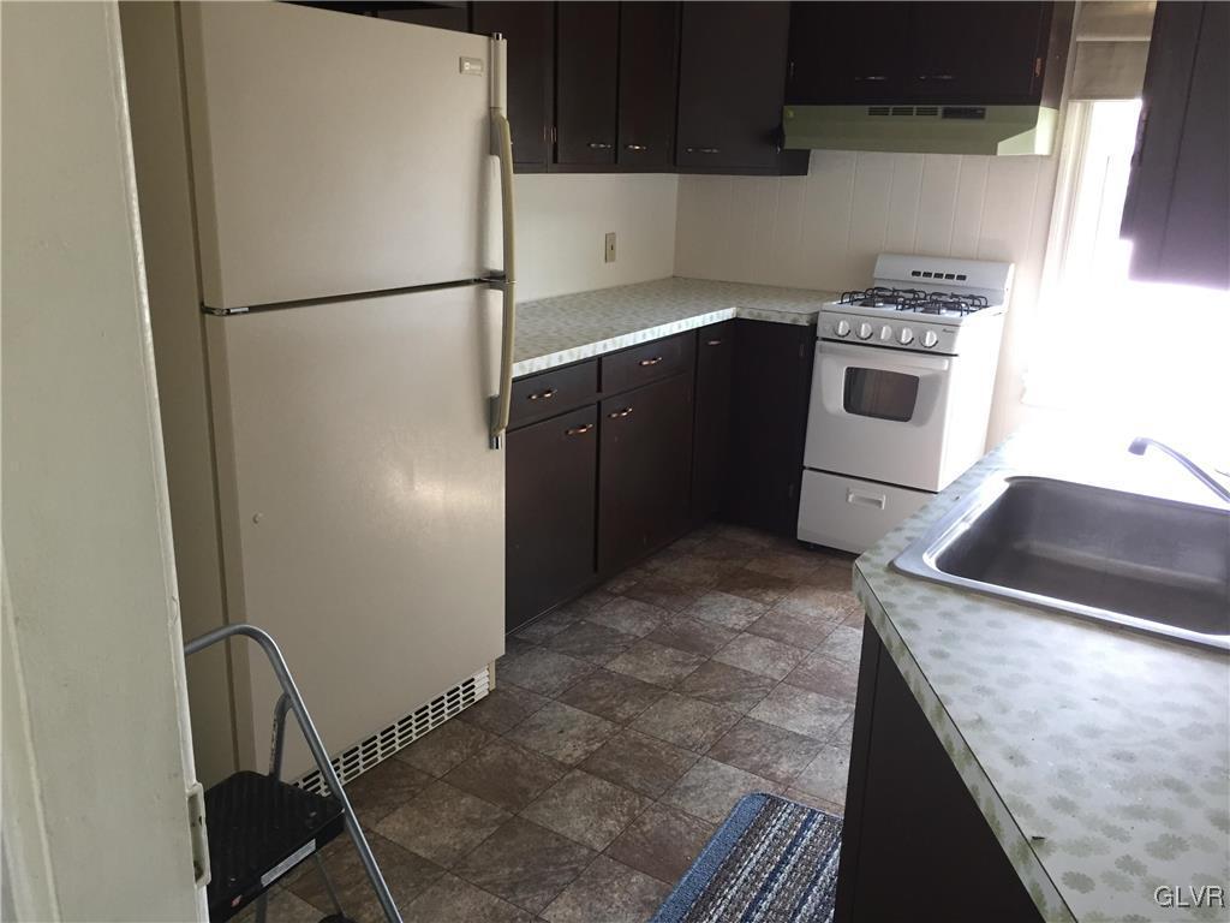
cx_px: 615
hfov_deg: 61.7
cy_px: 462
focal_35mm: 29
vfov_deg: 48.2
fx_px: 1030
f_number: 2.2
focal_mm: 4.15
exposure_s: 1/33
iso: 125
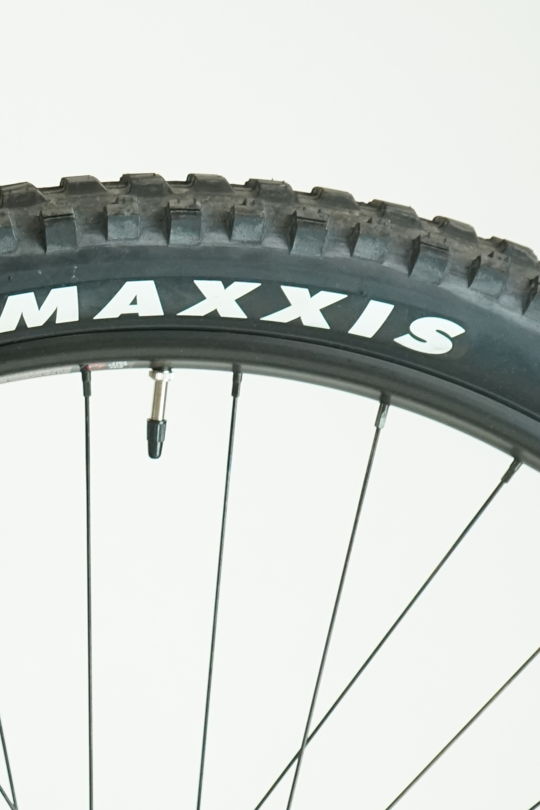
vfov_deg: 18.2
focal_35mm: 112
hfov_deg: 11.8
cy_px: 494
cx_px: -216
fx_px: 2520
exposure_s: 1/200
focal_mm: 38
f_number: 5.6
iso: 1600
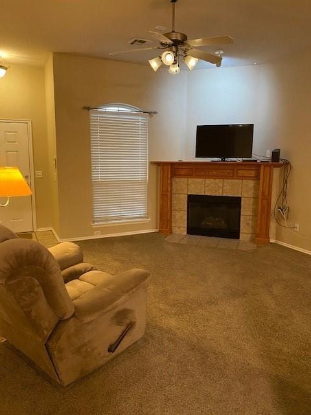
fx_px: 311
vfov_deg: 67.3
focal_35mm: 26
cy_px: 208
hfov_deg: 53.1
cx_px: 156
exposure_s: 1/40
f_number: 1.8
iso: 400
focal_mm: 4.25
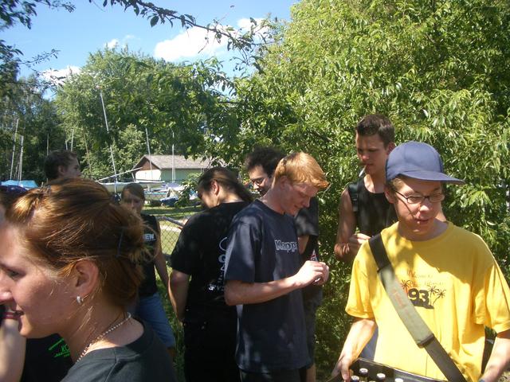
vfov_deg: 40.7
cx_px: 255
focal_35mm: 35
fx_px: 516
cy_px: 191
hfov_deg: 52.6
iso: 50
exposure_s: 1/200
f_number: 4.3
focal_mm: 5.8
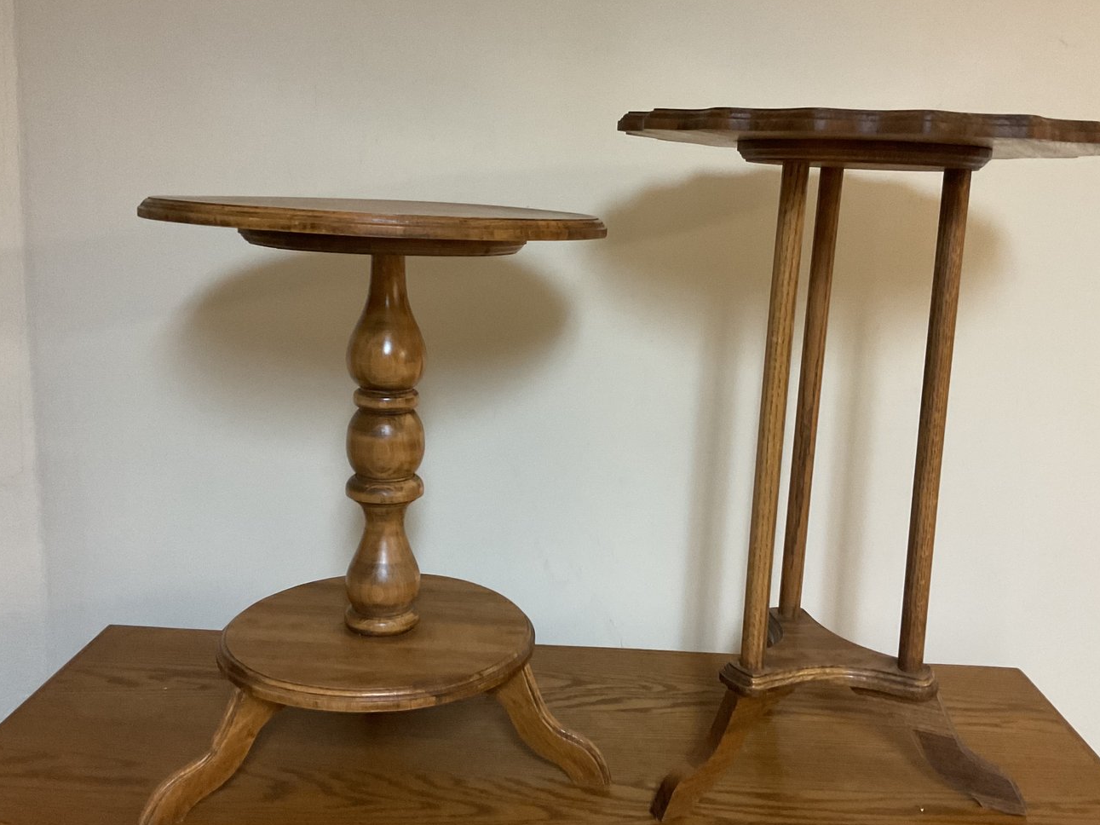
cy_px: 398
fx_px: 1080
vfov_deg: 41.8
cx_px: 580
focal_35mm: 34
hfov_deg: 53.9
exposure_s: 1/60
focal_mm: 3
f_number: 1.8
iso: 250
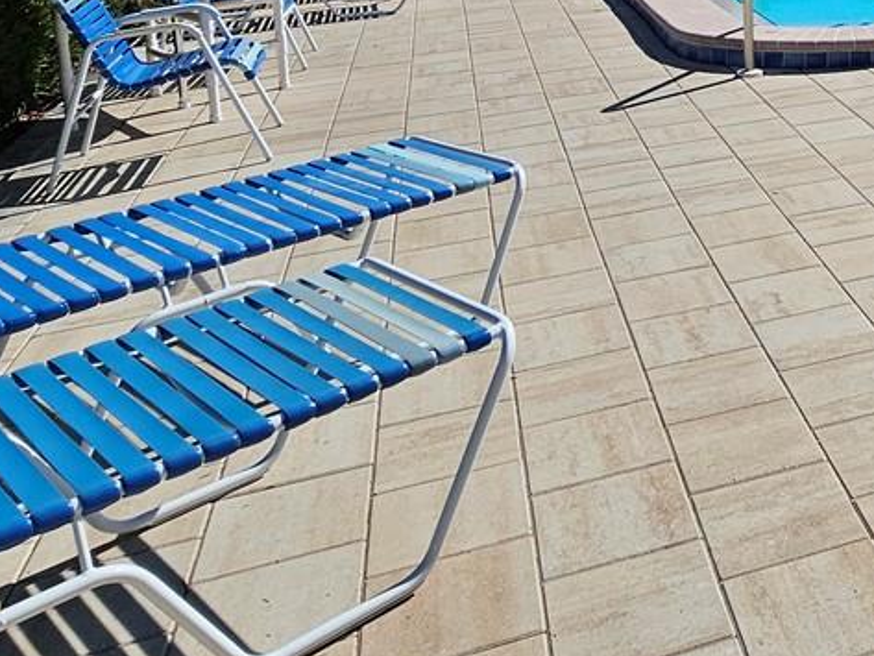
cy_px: -140
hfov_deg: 35.1
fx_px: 1111
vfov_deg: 28.4
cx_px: 1020
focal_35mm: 44
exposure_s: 1/5130
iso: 50
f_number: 2.2
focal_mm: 2.2
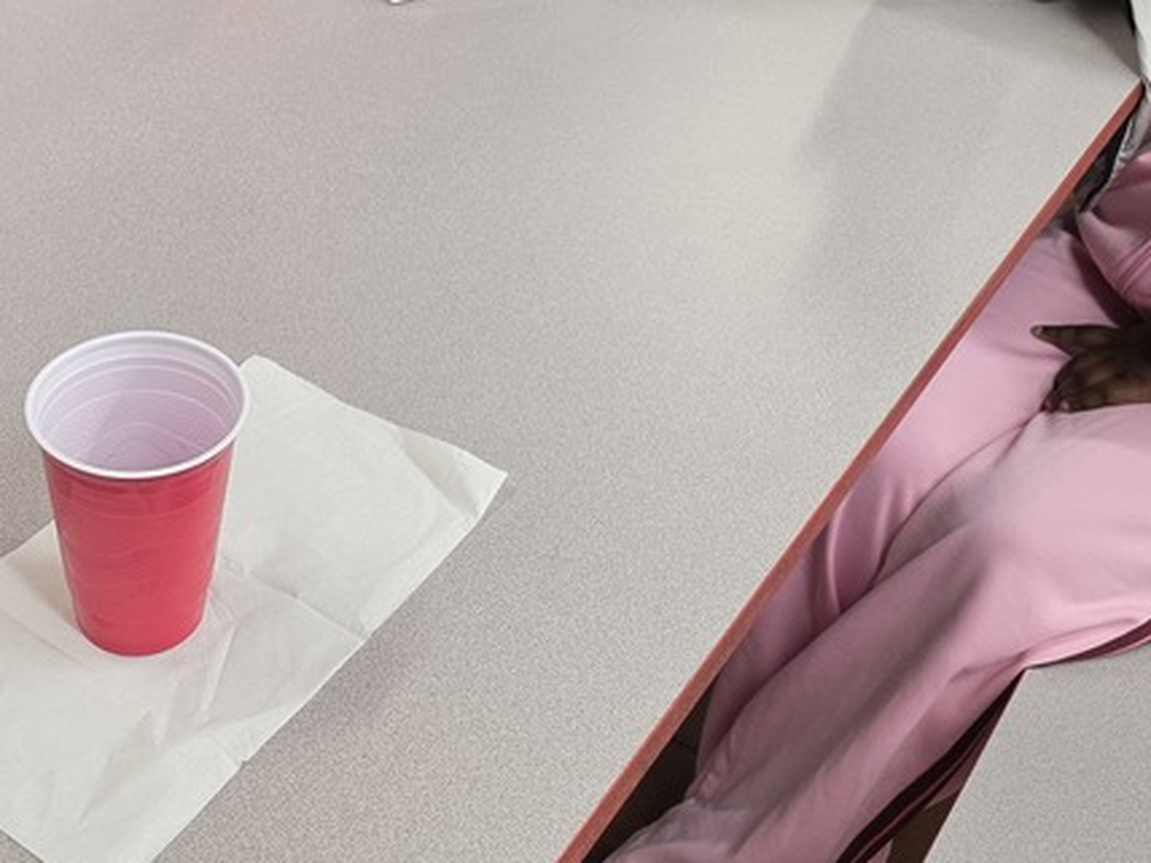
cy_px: -67
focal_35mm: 55
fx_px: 1829
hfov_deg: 34.5
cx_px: 344
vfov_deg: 24.9
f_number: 1.7
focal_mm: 6.3
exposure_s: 1/120
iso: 200
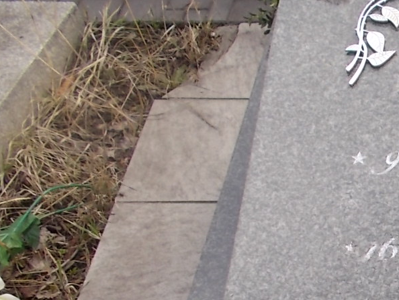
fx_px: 807
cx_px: 530
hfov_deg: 24.1
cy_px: 295
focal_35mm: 70
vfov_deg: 20.4
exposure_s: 1/320
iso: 80
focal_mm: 4.6
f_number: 3.2
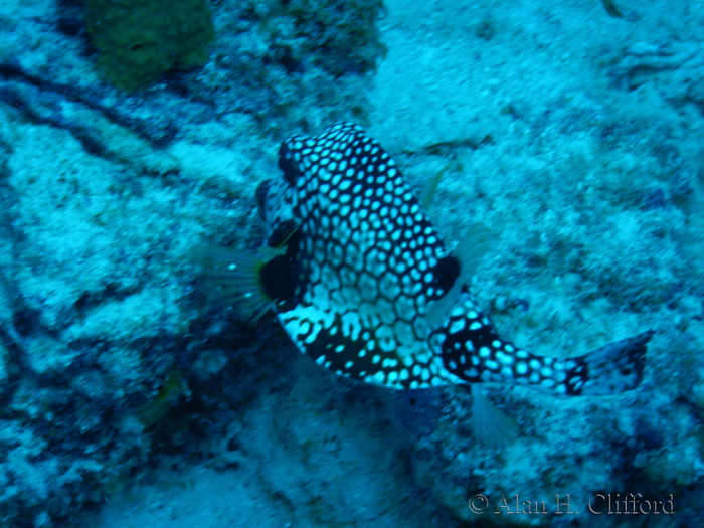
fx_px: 2440
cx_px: 352
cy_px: 264
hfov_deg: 16.4
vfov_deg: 12.3
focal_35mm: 120
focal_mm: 21.5
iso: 125
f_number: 4.9
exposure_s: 1/100
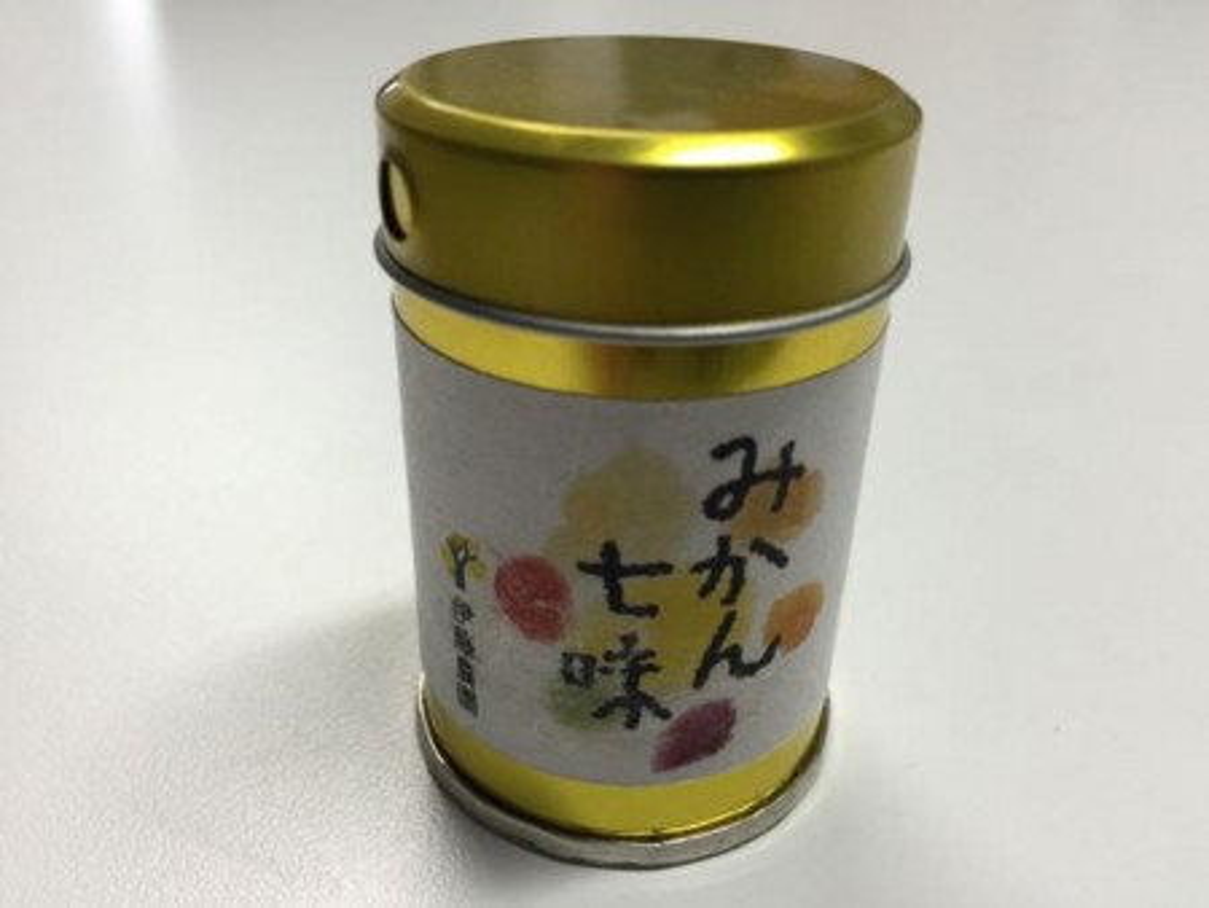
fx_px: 1013
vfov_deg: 48.3
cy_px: 454
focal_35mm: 29
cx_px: 604
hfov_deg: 61.6
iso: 32
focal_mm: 4.15
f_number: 2.2
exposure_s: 1/40
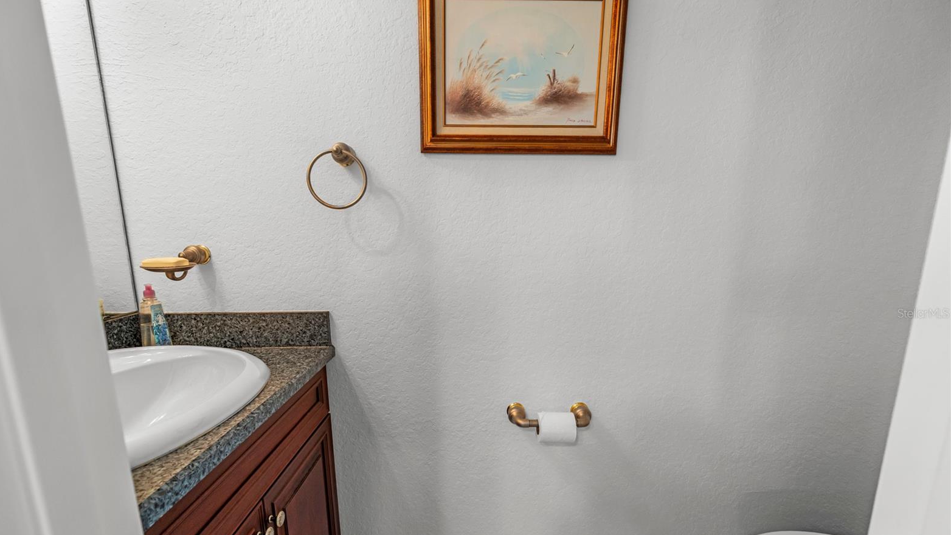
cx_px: 465
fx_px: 378
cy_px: 313
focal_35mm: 15
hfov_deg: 103.0
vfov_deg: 70.0
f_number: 4
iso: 400
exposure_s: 1/20
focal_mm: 14
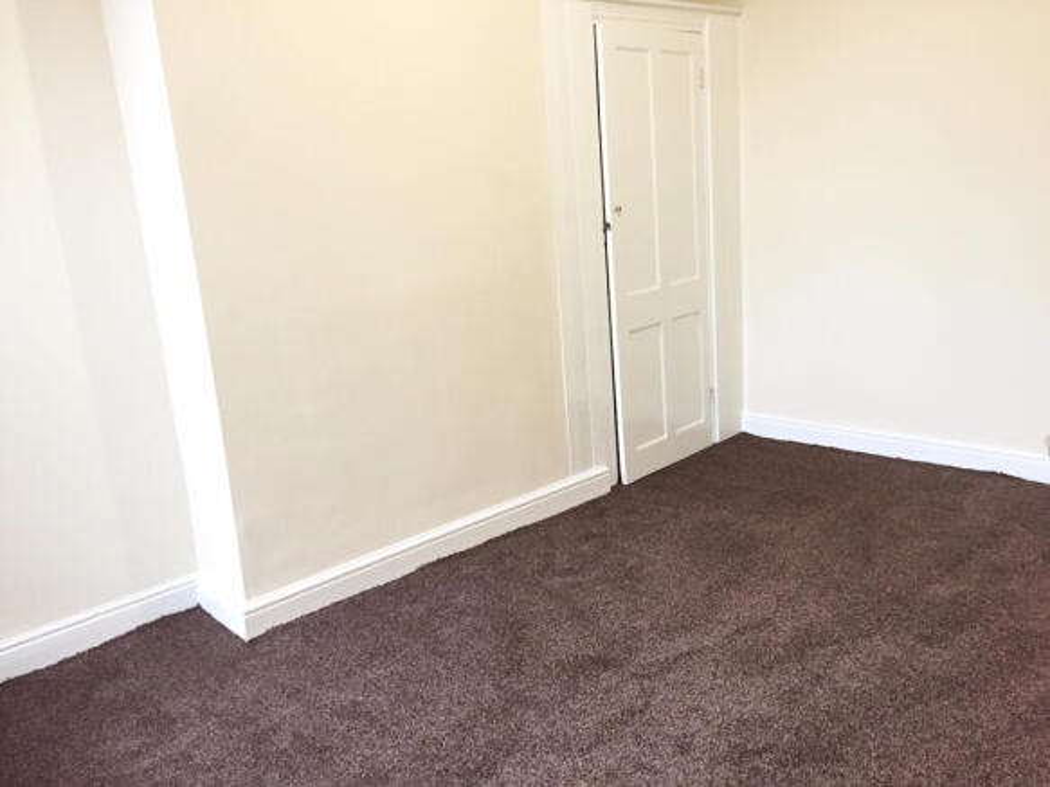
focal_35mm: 29
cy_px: 394
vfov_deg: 48.2
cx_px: 525
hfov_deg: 61.7
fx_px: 879
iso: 250
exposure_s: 1/33
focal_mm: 4.15
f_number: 2.2
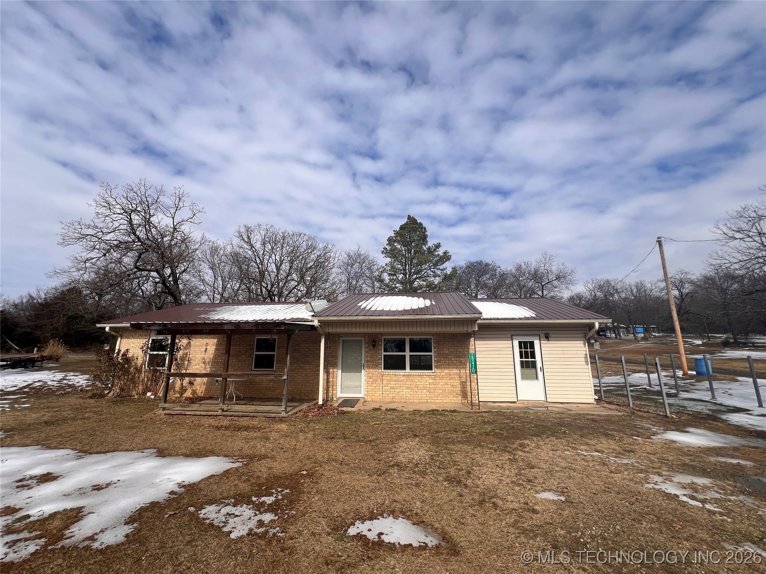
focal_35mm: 13
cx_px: 383
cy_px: 287
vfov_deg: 89.9
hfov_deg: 106.2
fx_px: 288
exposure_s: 1/3125
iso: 32
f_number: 1.8
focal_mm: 1.57
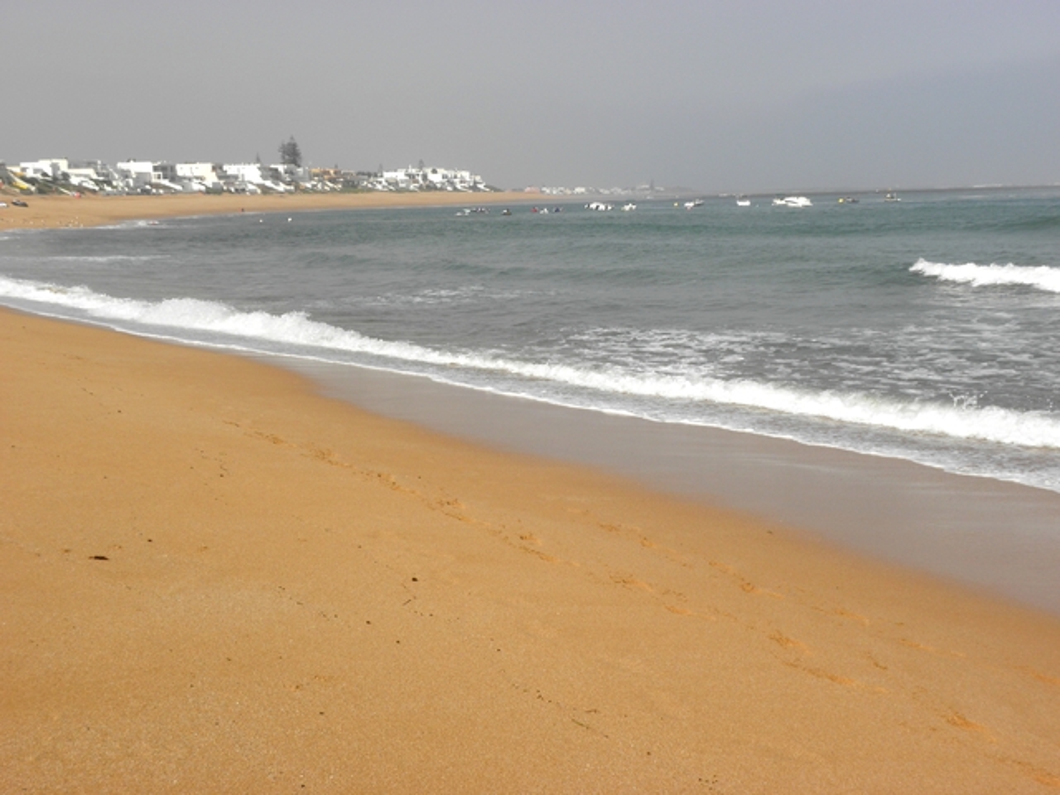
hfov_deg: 41.2
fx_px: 1409
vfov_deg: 31.5
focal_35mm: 46
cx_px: 530
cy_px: 398
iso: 64
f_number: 5.6
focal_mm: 8.19
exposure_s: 1/320
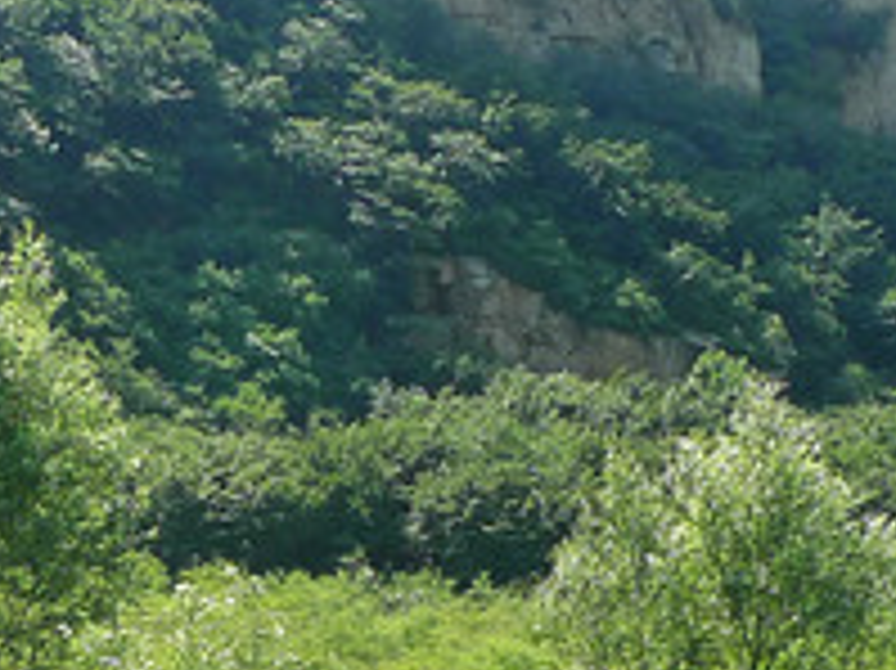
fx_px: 3027
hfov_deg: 16.8
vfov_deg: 12.5
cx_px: 360
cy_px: 715
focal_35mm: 117
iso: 80
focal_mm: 5.1
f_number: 3.2
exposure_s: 1/400
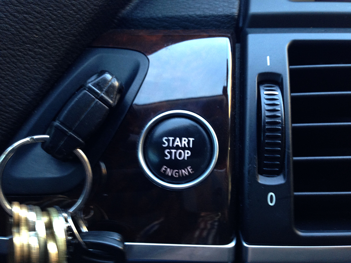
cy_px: 132
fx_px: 335
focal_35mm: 33
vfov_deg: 42.9
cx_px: 176
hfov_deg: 55.4
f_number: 2.4
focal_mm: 4.12
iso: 100
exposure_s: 1/20
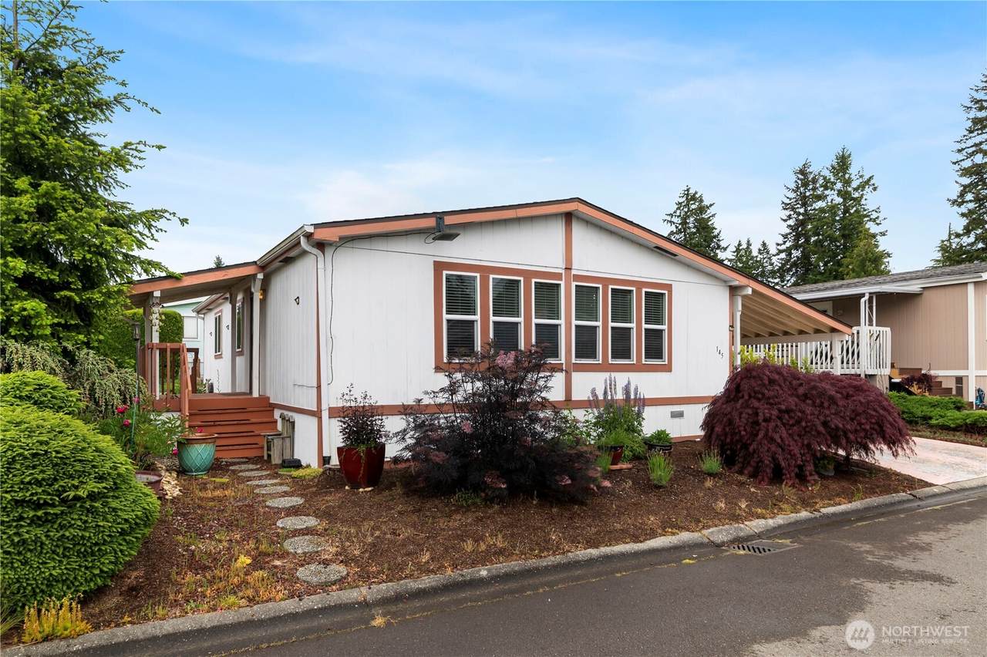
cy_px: 328
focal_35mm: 23
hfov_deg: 76.1
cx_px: 494
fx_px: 630
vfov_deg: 55.1
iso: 200
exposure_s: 1/2000
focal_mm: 23
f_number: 8
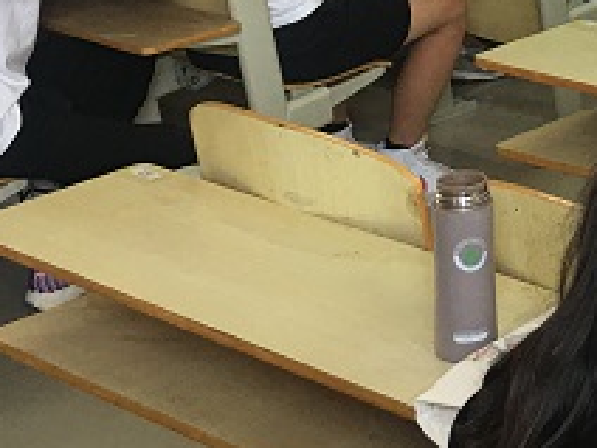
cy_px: -254
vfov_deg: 13.3
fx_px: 1794
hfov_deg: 17.9
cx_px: 732
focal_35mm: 104
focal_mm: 4.15
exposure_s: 1/33
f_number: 2.2
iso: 32
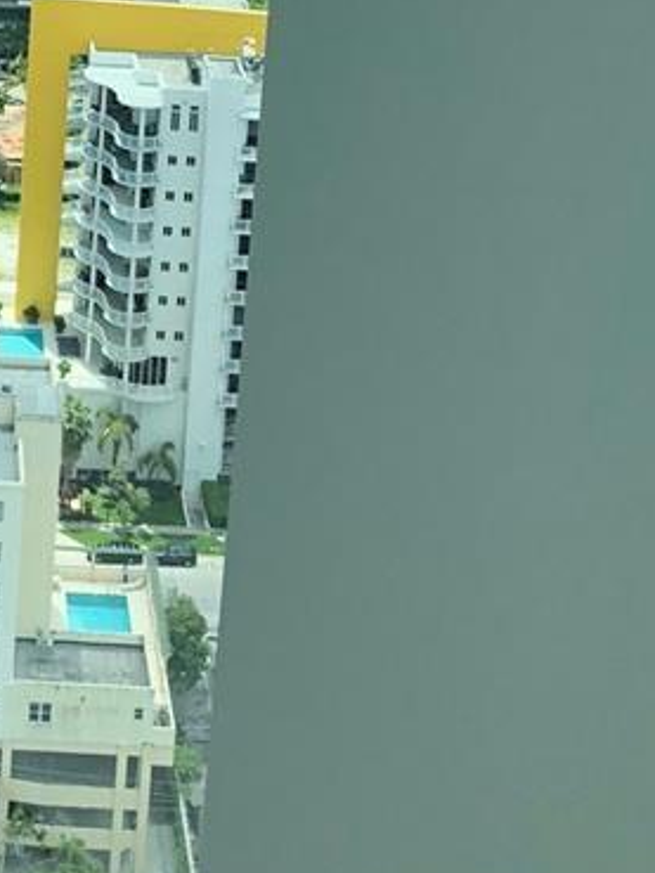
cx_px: -87
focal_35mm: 91
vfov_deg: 20.3
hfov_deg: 15.7
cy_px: -142
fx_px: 2295
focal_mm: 4
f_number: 1.8
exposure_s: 1/838
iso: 20
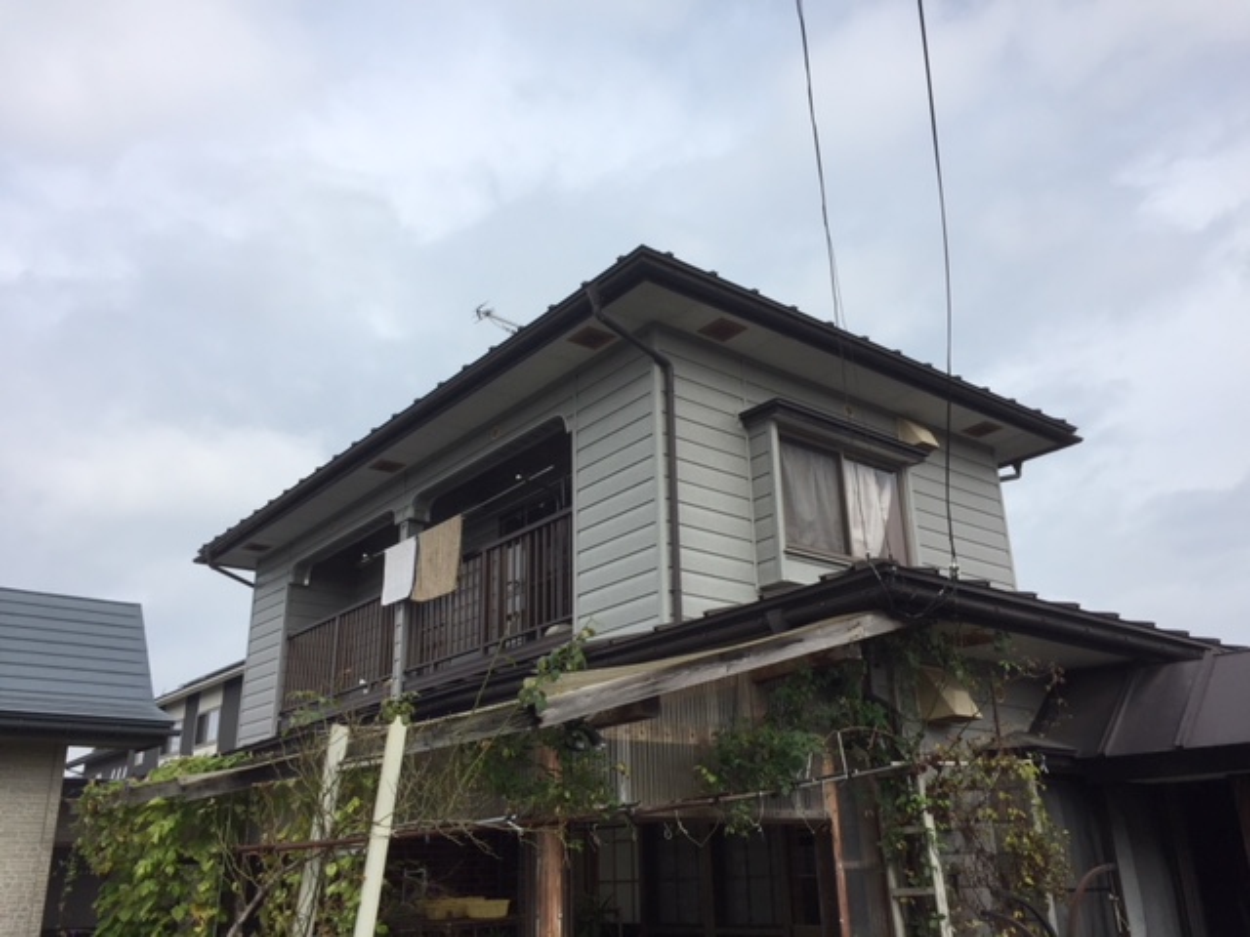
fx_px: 1047
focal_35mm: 29
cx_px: 625
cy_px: 468
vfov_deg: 48.2
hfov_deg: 61.7
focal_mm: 4.15
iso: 32
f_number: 2.2
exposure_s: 1/1721
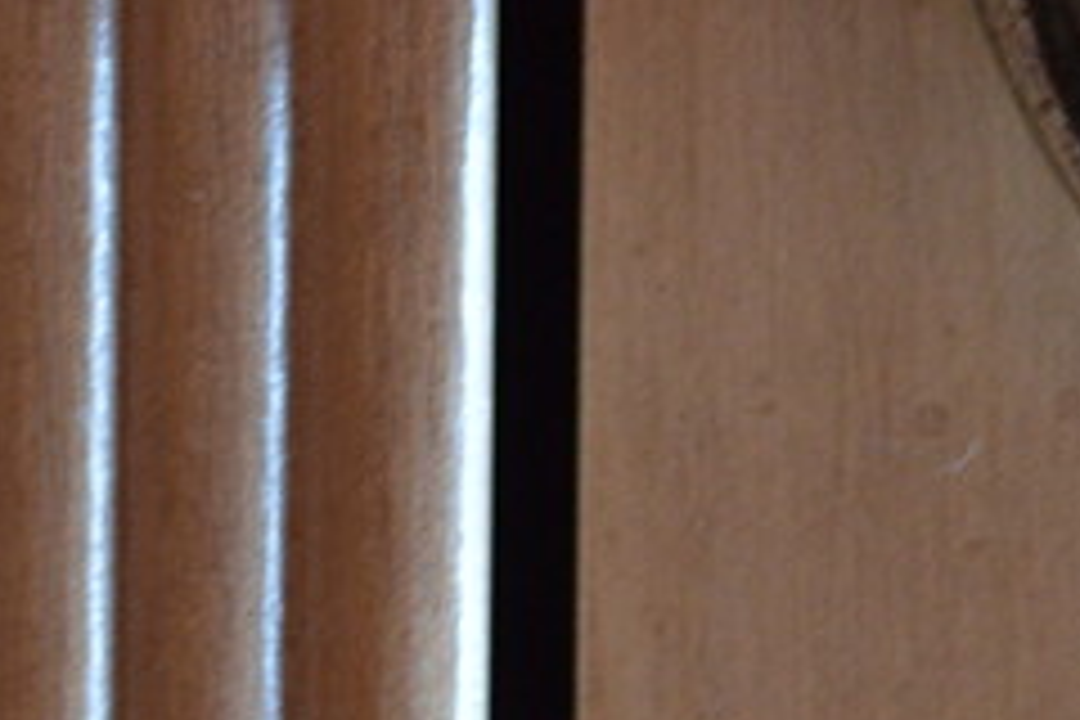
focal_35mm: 200
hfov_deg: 10.3
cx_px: 266
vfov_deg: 6.7
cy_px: -533
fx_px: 6000
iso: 1100
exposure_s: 1/15
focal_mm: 32
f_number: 4.8
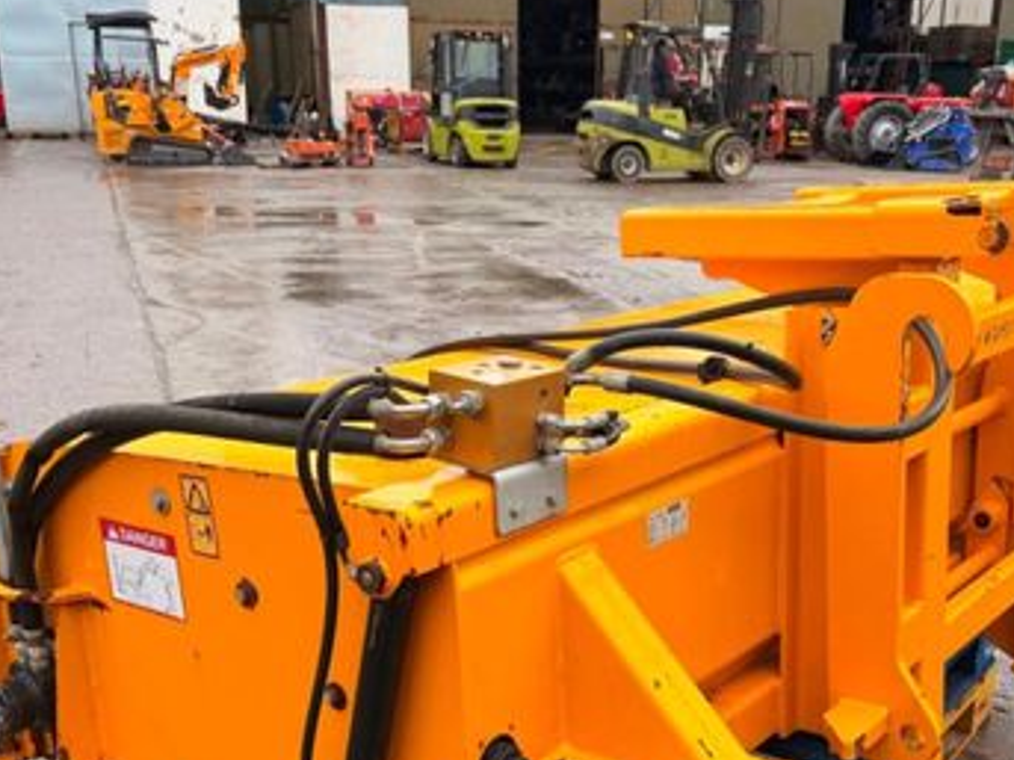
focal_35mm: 42
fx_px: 1230
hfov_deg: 44.6
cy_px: 523
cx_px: 591
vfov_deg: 33.9
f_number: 1.78
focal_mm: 6.76
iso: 80
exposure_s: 1/796
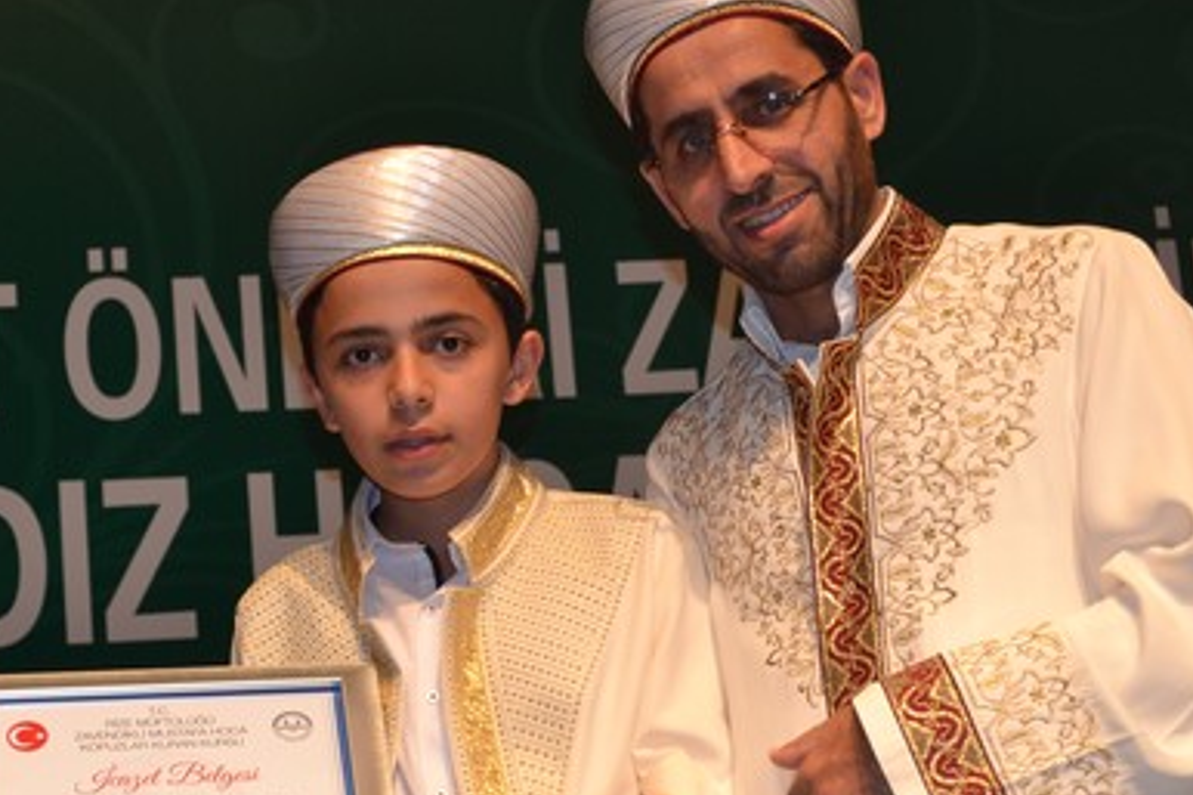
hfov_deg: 20.5
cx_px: 355
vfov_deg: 13.8
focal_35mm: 99
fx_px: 3279
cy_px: 531
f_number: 5
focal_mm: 38
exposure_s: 1/80
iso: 400
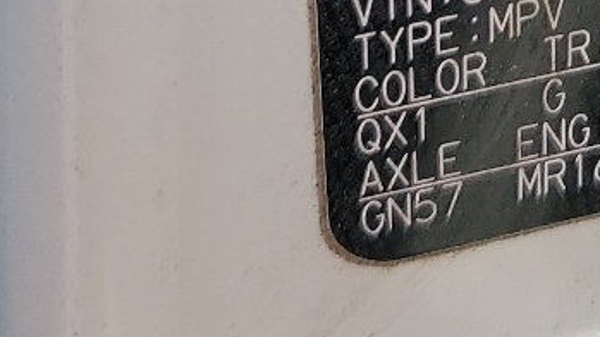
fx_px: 2067
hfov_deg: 15.9
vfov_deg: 8.4
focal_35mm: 130
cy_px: -518
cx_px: 719
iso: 50
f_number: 1.5
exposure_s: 1/2000
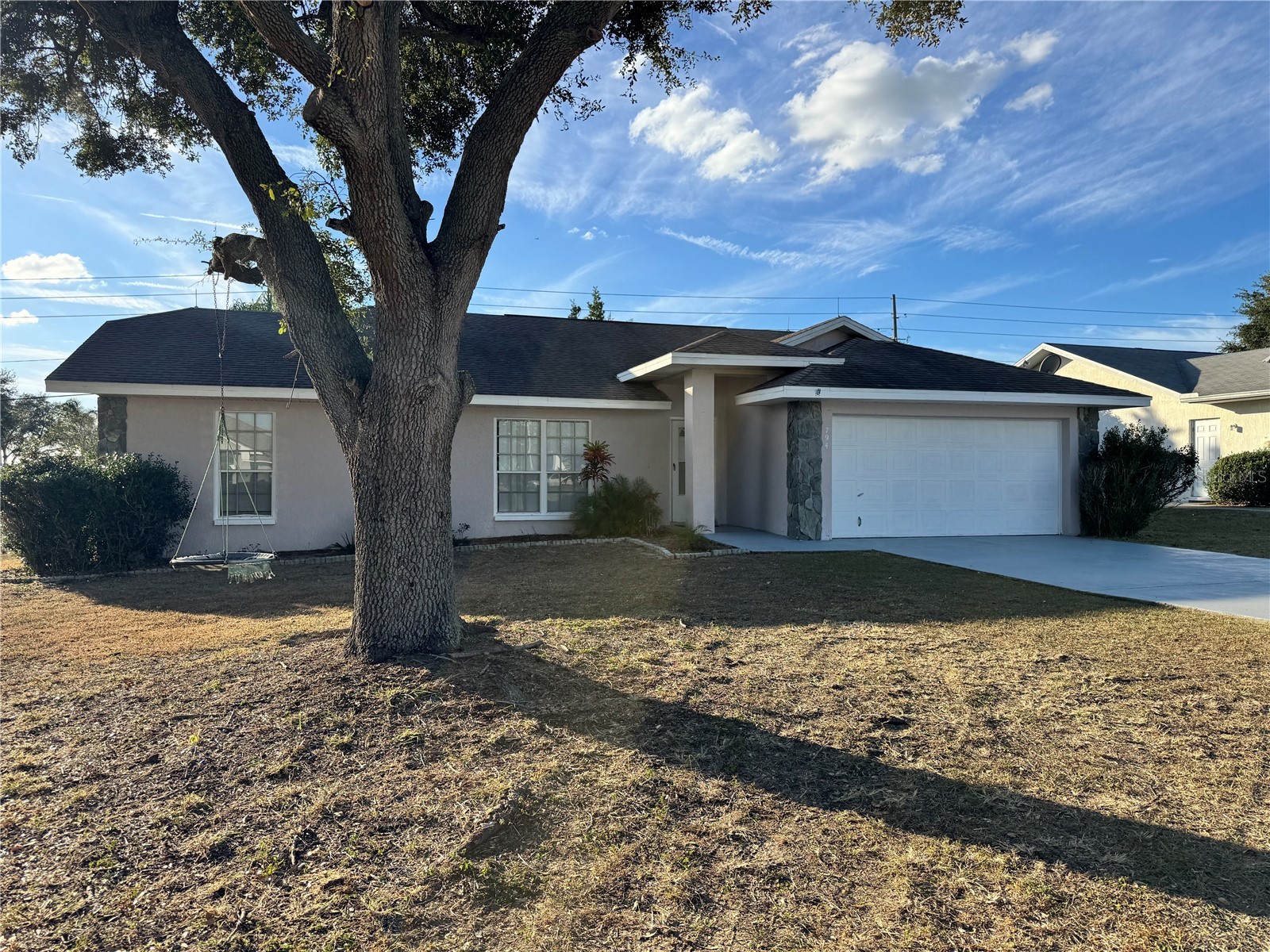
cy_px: 476
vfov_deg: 56.8
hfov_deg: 71.6
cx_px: 635
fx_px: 881
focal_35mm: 24
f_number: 1.78
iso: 80
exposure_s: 1/3096
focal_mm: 6.76
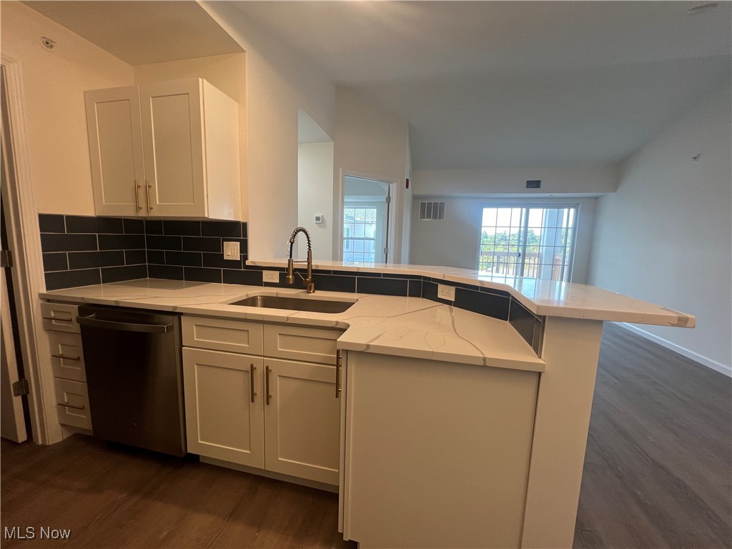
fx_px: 275
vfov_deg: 89.9
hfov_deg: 106.2
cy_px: 274
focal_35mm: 13
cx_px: 366
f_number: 1.8
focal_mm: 1.57
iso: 125
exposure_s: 1/120
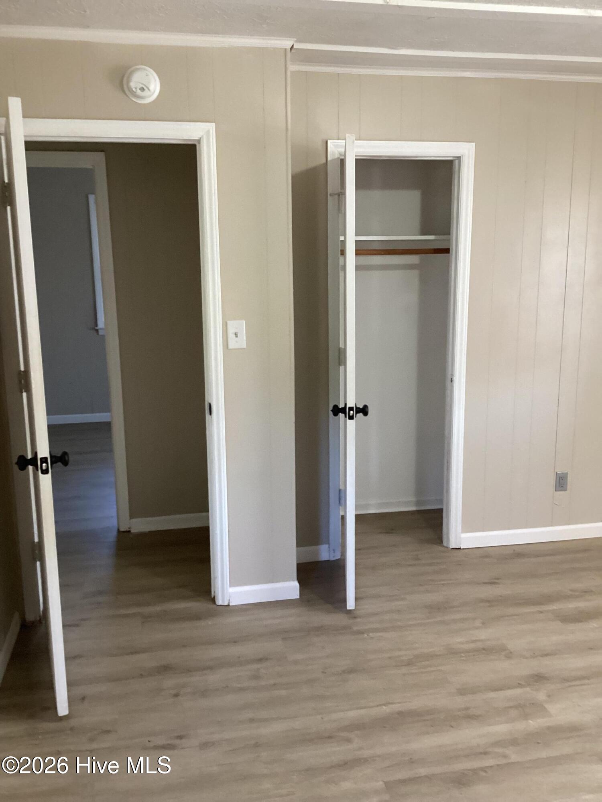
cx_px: 301
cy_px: 401
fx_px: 719
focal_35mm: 31
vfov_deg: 58.4
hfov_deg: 45.4
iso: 250
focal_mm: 3.3
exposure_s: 1/40
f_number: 2.4
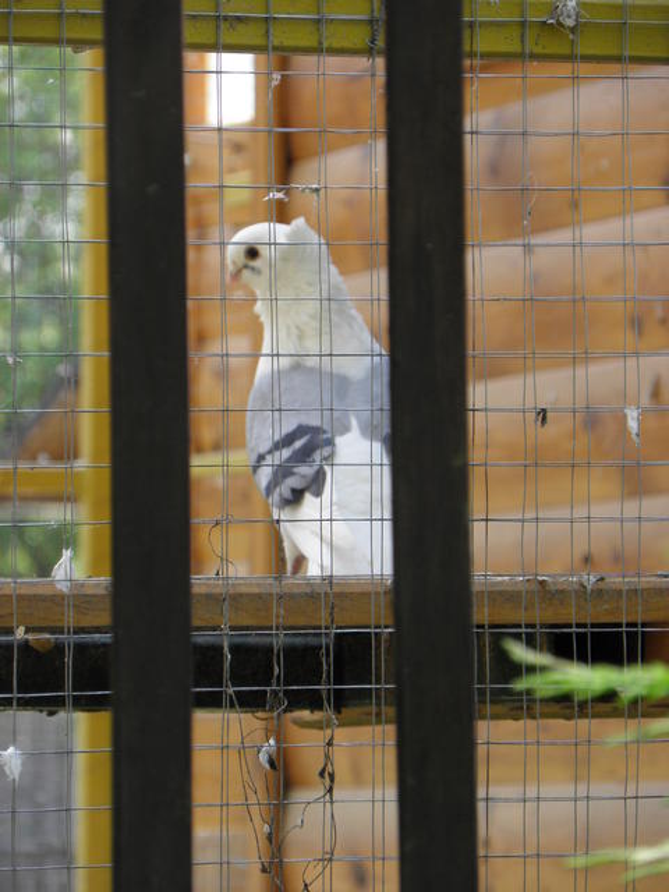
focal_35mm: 279
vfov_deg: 7.1
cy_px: 446
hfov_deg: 5.3
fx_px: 7189
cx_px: 334
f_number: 4.5
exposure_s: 1/160
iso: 125
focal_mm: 49.7
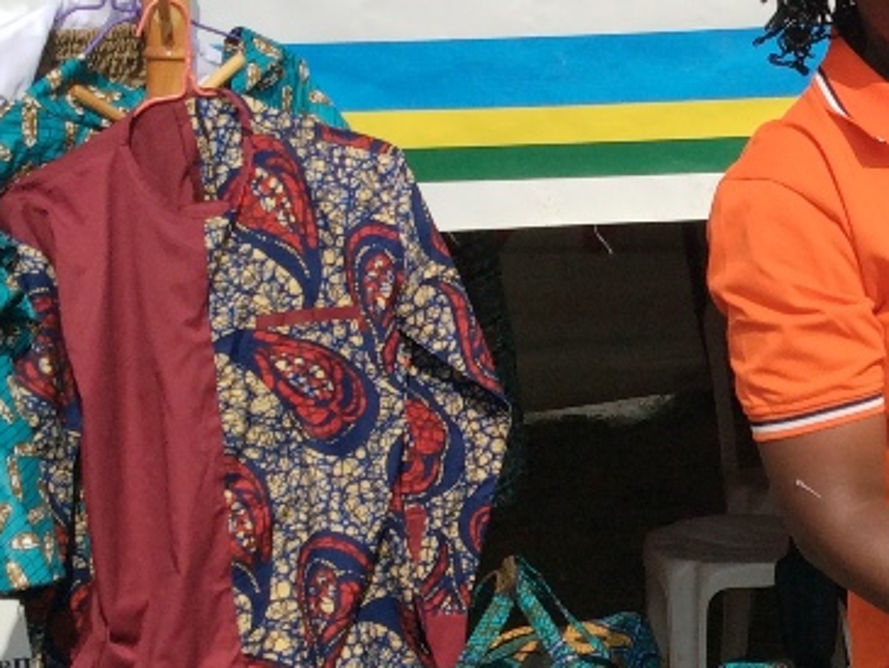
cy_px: 361
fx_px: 2107
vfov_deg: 18.0
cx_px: 885
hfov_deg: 22.9
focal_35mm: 82
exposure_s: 1/2387
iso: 32
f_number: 2.4
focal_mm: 3.3
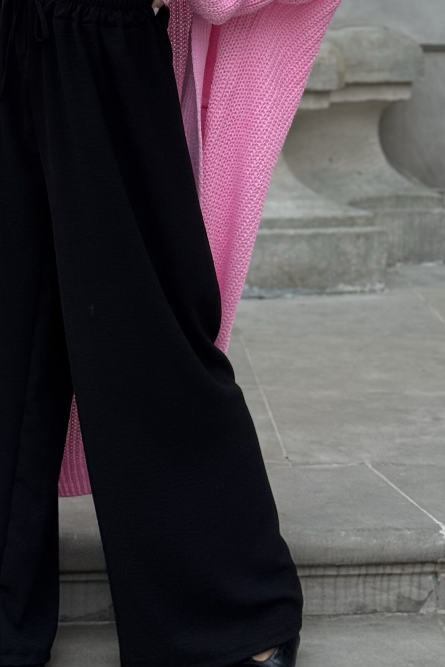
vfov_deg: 27.5
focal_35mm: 73
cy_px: 220
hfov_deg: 18.5
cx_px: 90
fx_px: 1354
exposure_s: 1/121
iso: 100
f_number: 1.78
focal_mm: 6.76
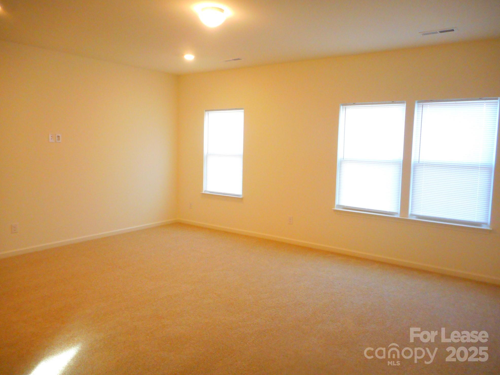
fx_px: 376
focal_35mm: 26
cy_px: 180
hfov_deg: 67.3
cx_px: 248
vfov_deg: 53.1
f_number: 3.7
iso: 400
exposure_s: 1/30
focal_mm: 4.5
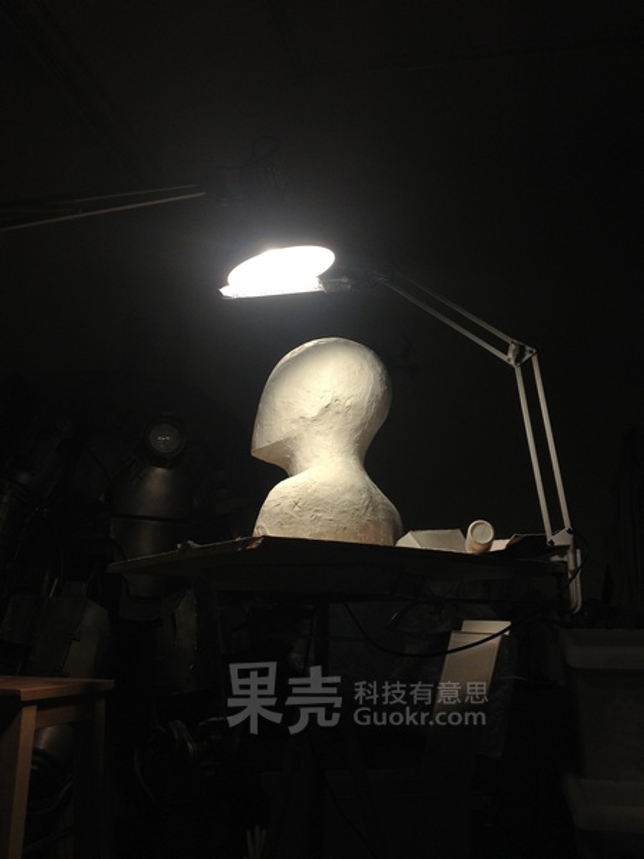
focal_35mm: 35
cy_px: 430
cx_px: 322
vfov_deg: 52.6
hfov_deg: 40.7
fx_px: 868
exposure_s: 1/120
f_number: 2.4
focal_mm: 4.28
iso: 100
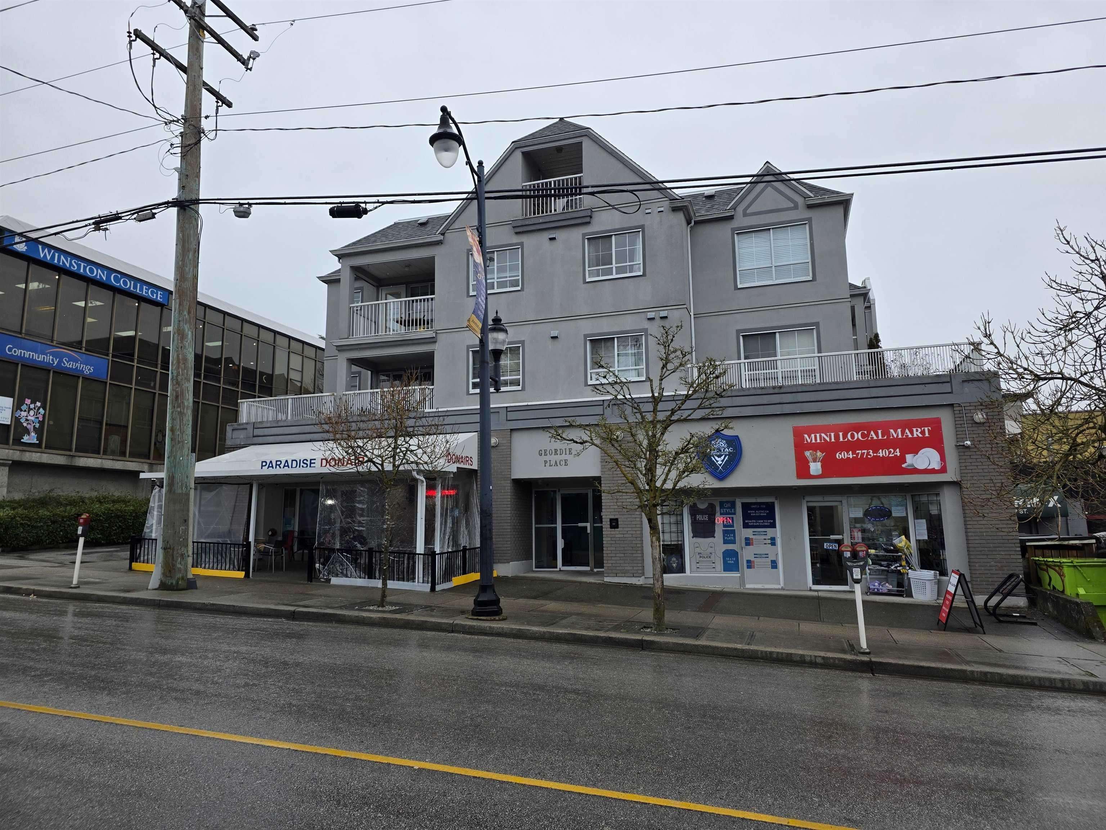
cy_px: 415
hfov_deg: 73.9
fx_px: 735
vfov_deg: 58.9
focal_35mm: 23
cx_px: 553
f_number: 1.7
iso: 80
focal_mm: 6.3
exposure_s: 1/1476
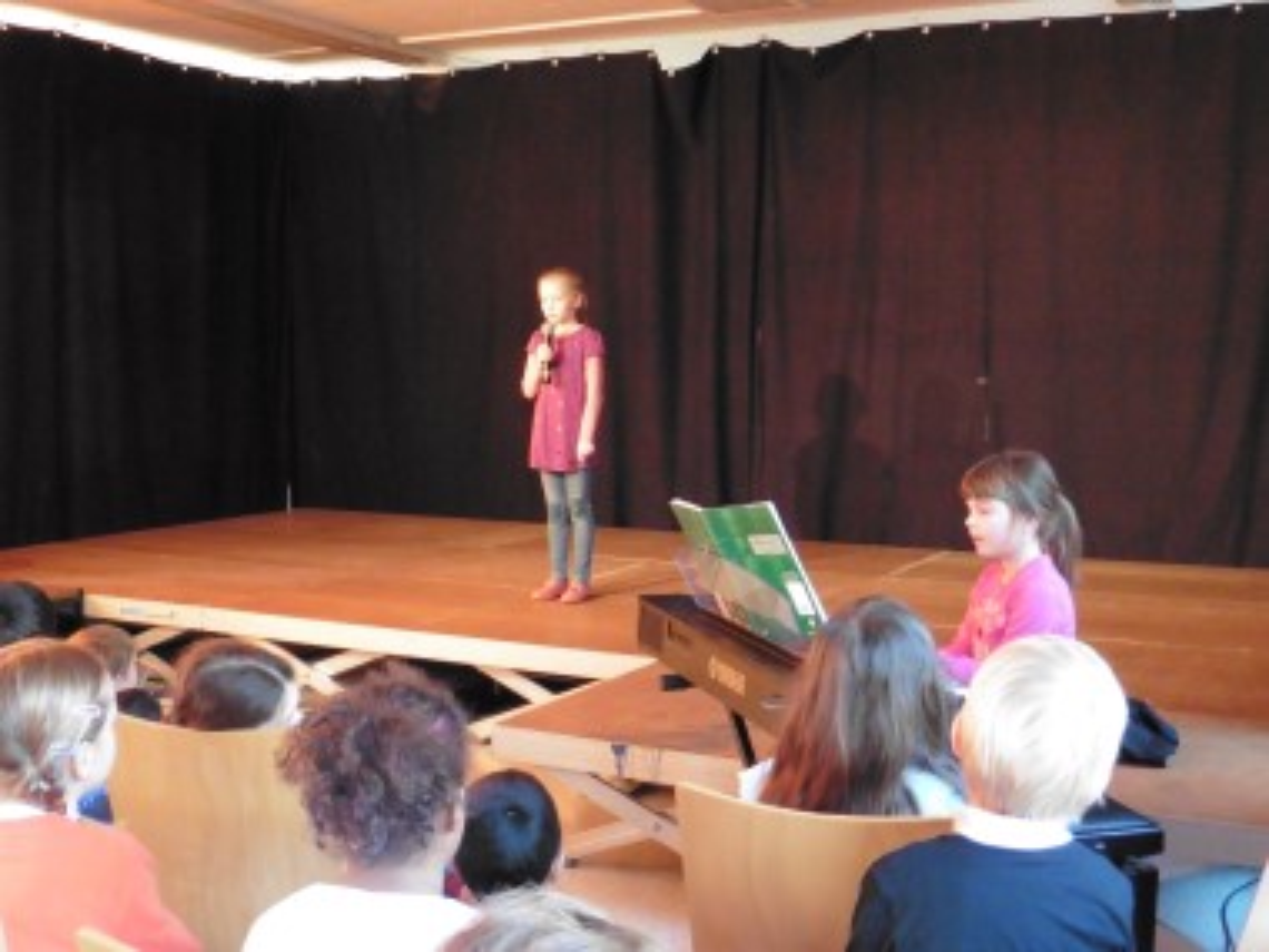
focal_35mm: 44
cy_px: 476
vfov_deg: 32.9
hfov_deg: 42.9
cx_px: 634
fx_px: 1613
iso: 1600
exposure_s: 1/40
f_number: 4.1
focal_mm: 7.9
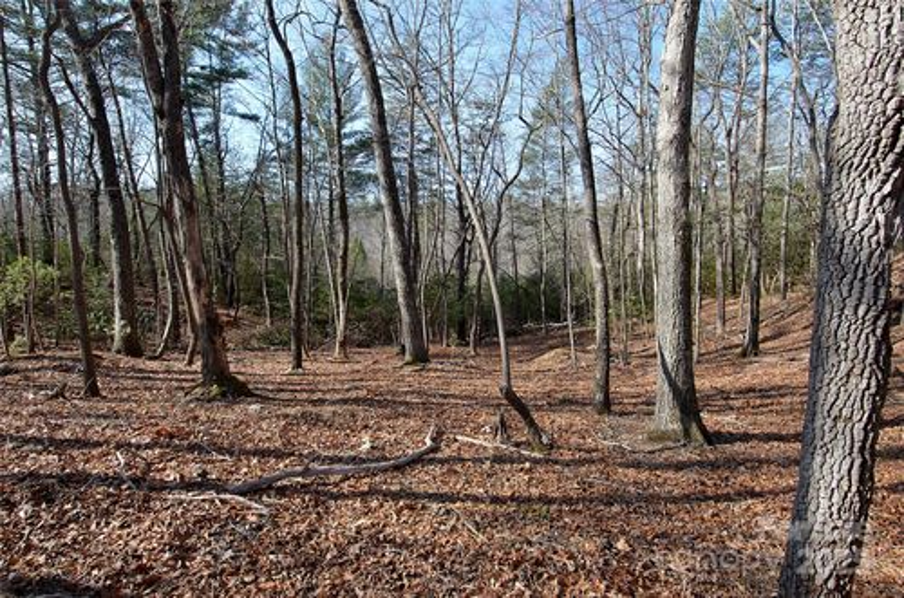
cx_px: 452
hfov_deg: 90.1
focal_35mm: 18
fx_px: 451
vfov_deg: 67.1
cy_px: 299
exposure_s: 1/250
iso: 200
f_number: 8
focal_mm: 12
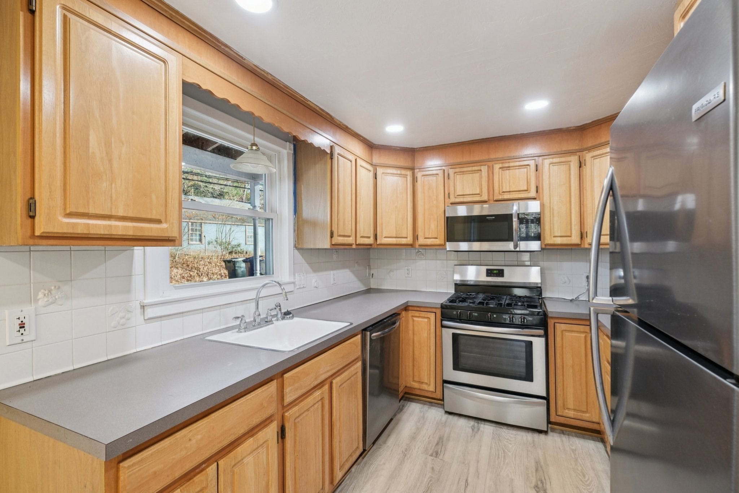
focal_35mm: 15
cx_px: 370
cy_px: 246
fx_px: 308
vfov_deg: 77.3
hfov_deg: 100.4
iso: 320
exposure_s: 1/20
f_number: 5.6
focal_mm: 10
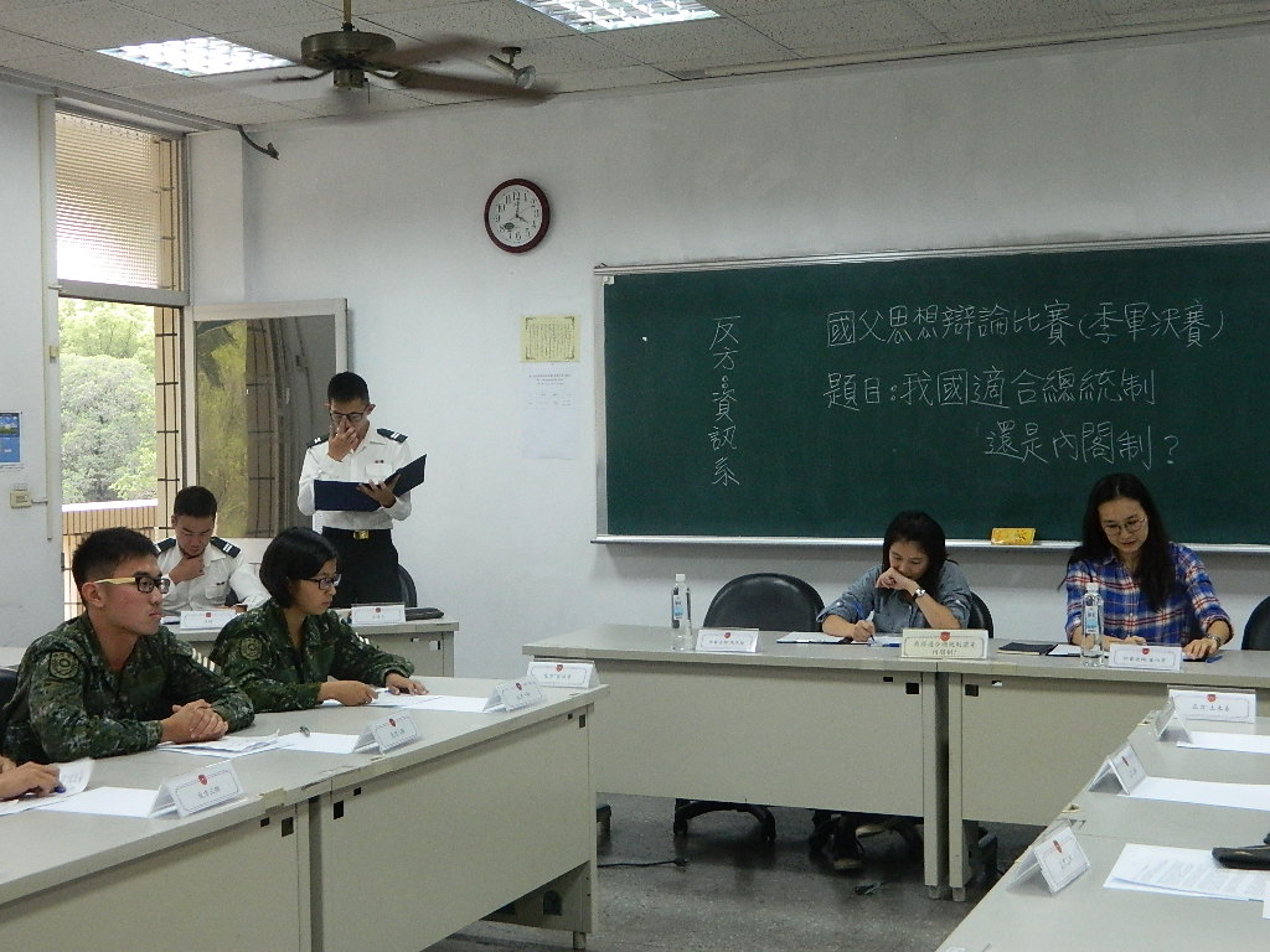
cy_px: 476
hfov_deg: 40.4
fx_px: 1724
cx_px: 635
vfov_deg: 30.9
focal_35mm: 47
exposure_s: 1/50
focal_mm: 8.4
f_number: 3.6
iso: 400
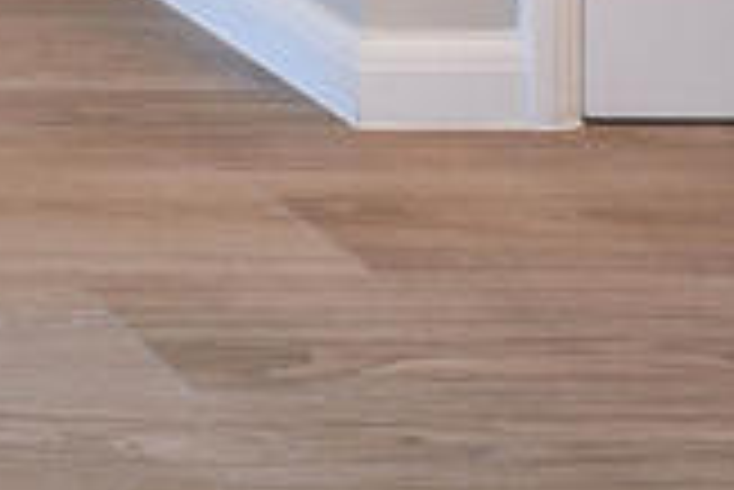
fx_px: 2399
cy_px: -793
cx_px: -1126
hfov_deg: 12.6
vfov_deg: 9.9
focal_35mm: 118
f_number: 10
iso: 200
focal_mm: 22.3
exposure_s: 1/2
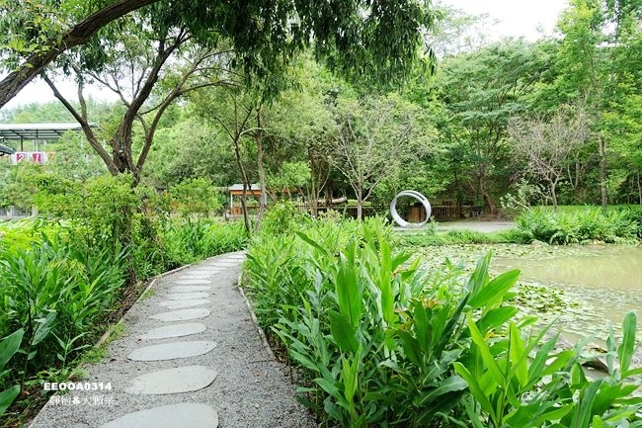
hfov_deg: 73.8
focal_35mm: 24
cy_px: 214
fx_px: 428
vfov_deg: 53.1
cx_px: 321
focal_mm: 8.8
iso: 125
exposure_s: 1/125
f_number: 4
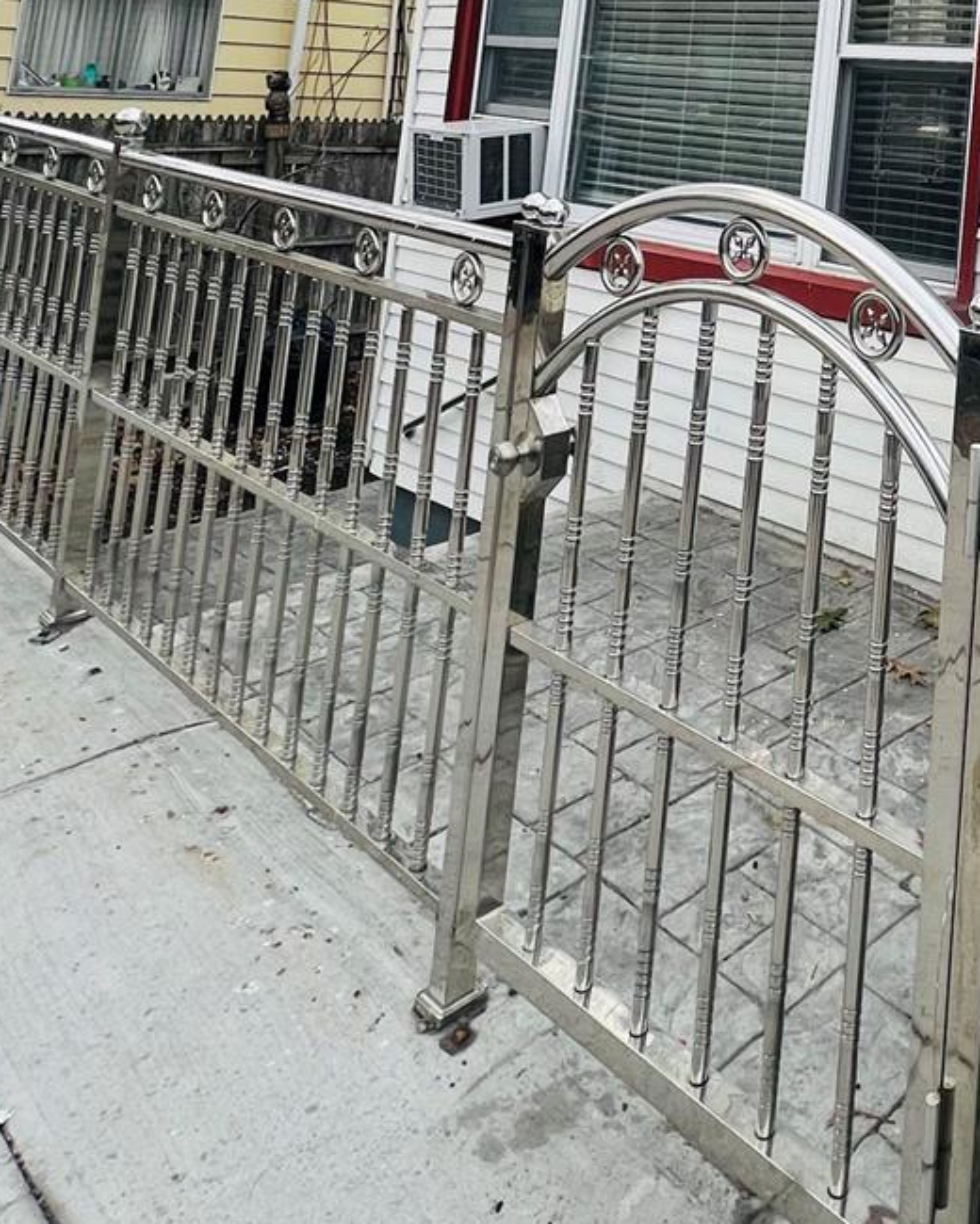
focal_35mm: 30
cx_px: 1059
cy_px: -36
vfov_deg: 47.3
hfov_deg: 40.1
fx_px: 1088
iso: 32
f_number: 1.8
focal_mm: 1.57
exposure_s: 1/388
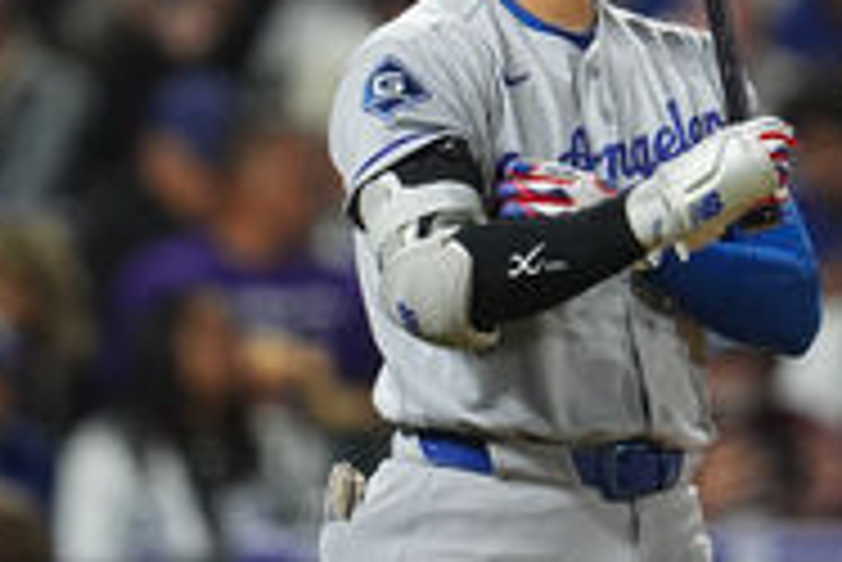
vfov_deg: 1.1
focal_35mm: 1286
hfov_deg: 1.6
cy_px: 70
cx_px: 509
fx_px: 30101
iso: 2500
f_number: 2.8
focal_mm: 400
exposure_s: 1/1600
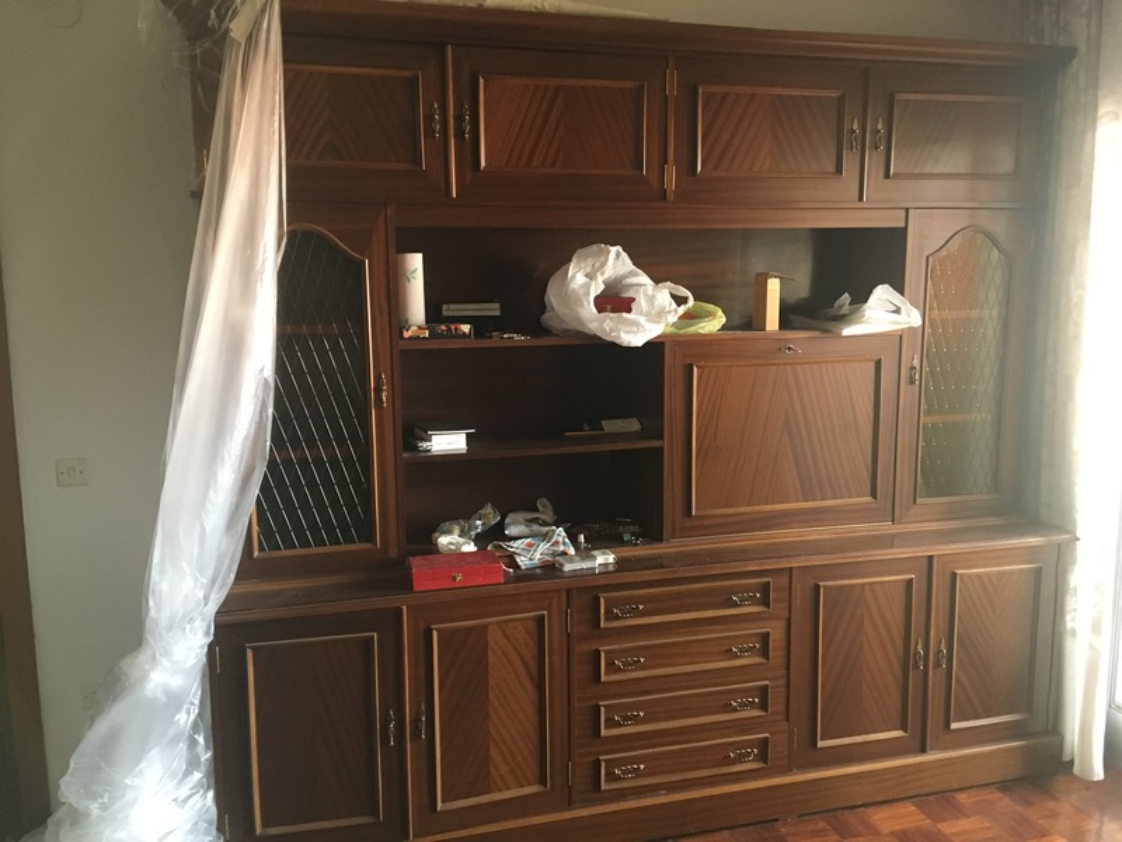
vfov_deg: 48.2
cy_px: 421
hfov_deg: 61.7
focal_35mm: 29
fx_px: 940
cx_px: 561
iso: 200
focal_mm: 4.15
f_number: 2.2
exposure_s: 1/25
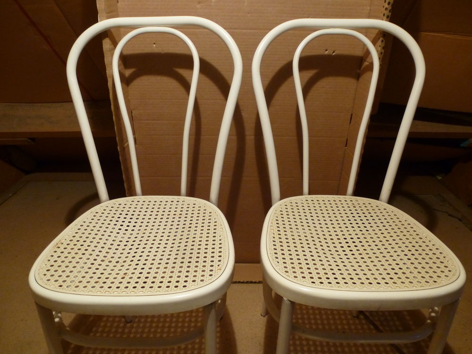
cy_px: 177
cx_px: 236
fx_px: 341
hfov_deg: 69.4
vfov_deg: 54.9
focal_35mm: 25
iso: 400
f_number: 3.3
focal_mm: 4.3
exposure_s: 1/10
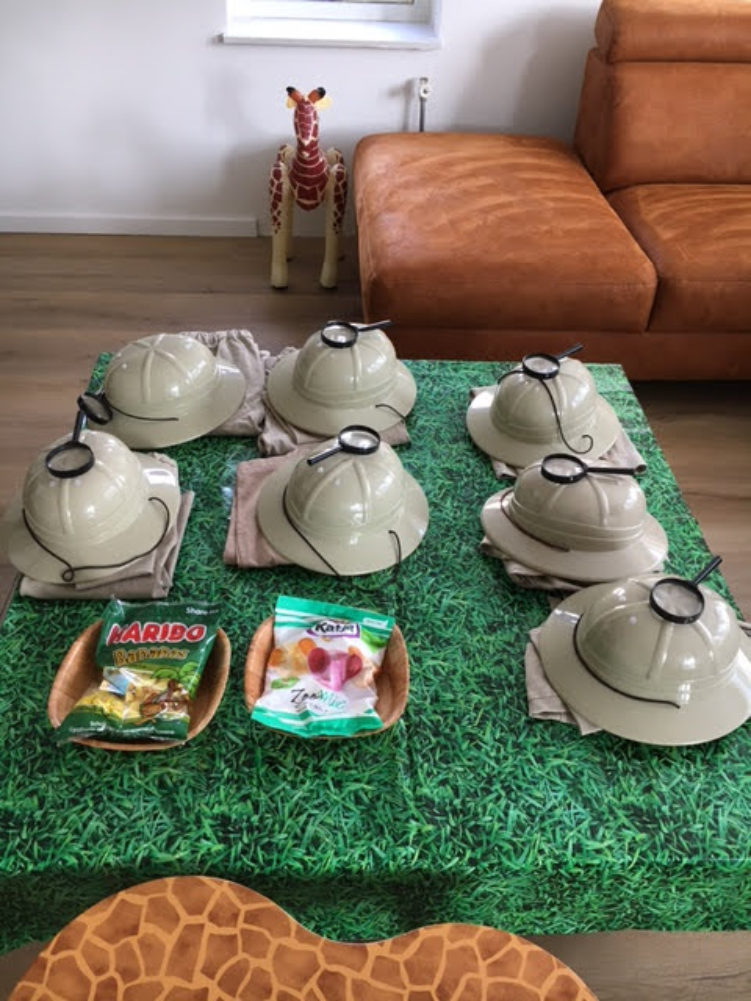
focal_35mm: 29
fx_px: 839
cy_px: 500
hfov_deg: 48.2
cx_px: 376
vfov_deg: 61.7
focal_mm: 4.15
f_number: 2.2
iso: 50
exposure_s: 1/33
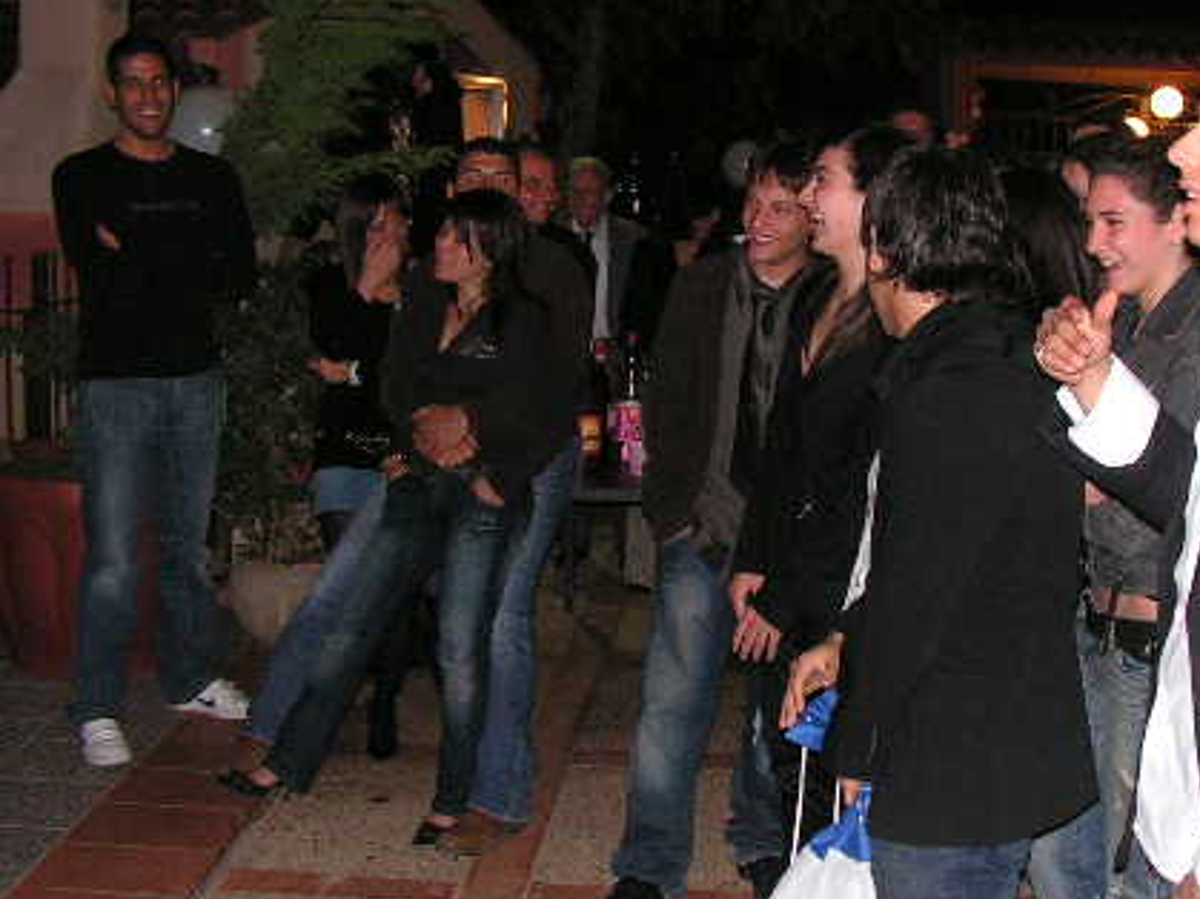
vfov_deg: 26.5
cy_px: 427
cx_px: 871
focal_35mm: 55
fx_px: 1906
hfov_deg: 34.4
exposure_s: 1/40
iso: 200
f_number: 3.2
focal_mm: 6
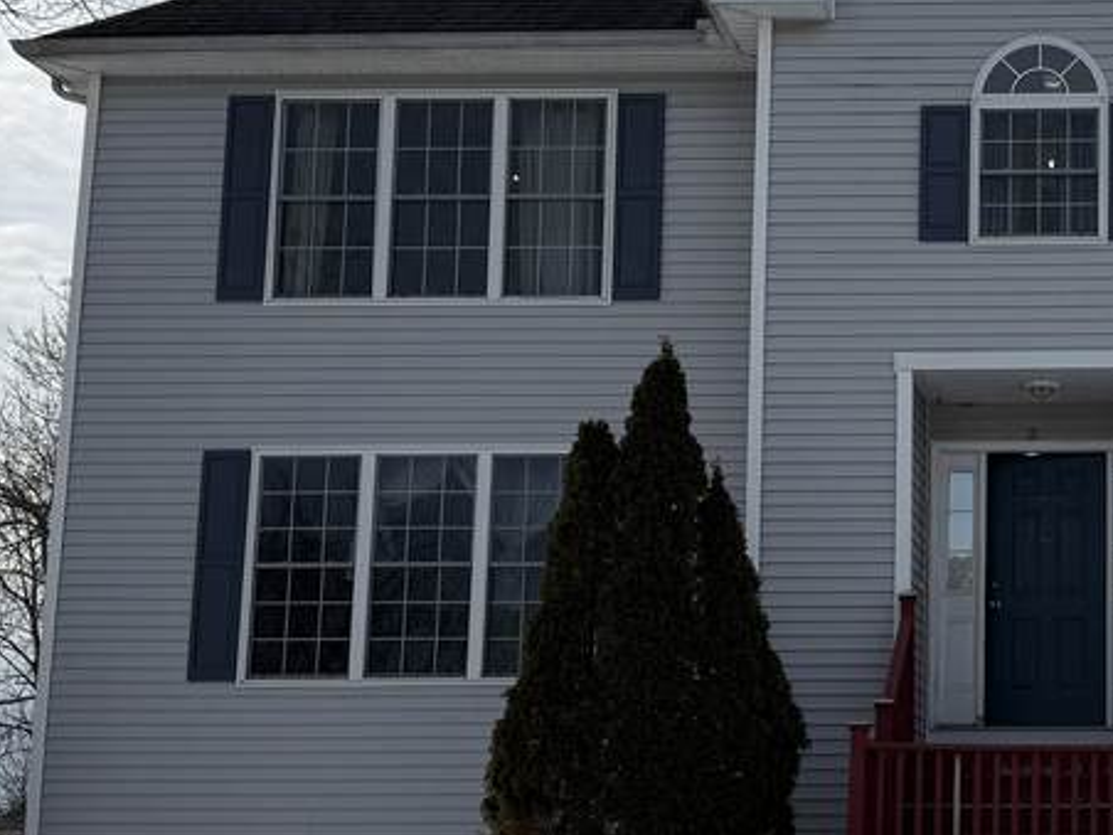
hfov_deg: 27.1
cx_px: 1091
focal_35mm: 68
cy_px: 522
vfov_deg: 21.6
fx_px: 2186
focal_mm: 6.76
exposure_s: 1/9091
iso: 80
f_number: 1.78
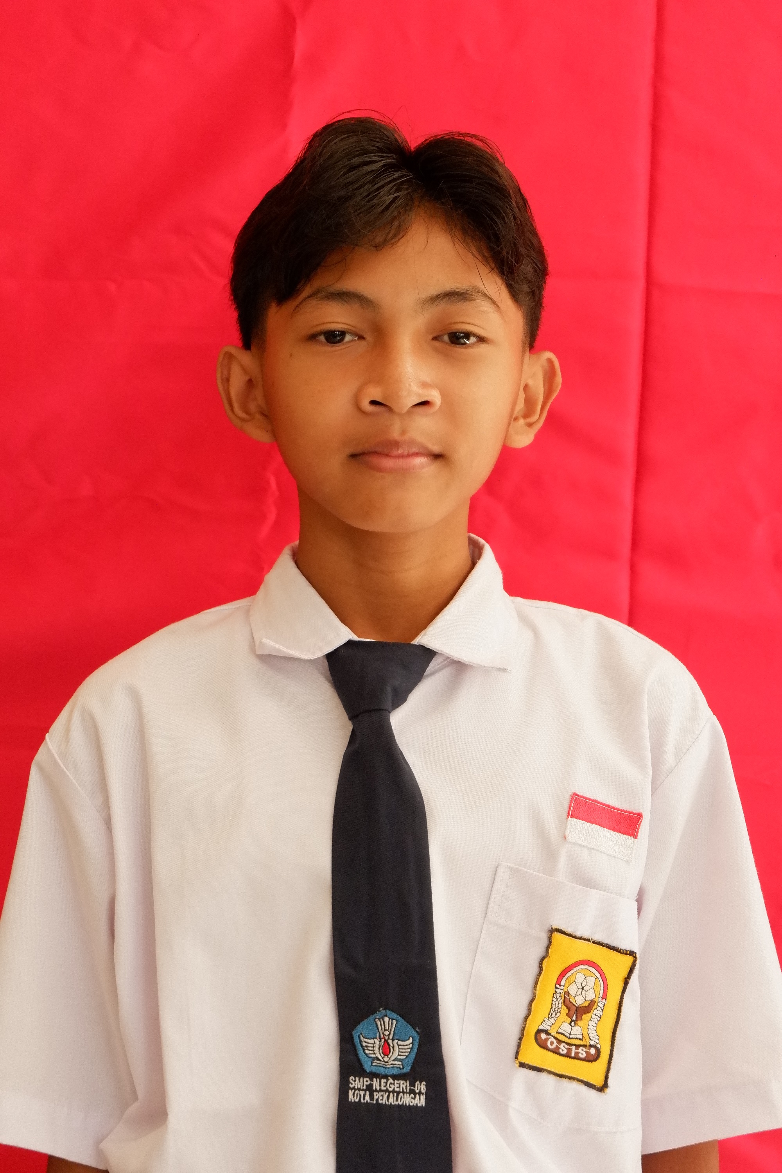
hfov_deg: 19.7
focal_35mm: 69
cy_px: 586
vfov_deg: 29.2
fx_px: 2248
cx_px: 391
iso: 3200
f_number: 5.6
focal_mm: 46.7
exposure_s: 1/60
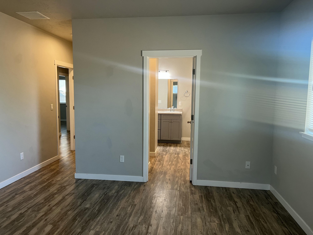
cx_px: 156
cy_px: 118
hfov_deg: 67.3
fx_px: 235
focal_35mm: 26
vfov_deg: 53.1
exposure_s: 1/60
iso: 100
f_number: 1.5
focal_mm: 5.7
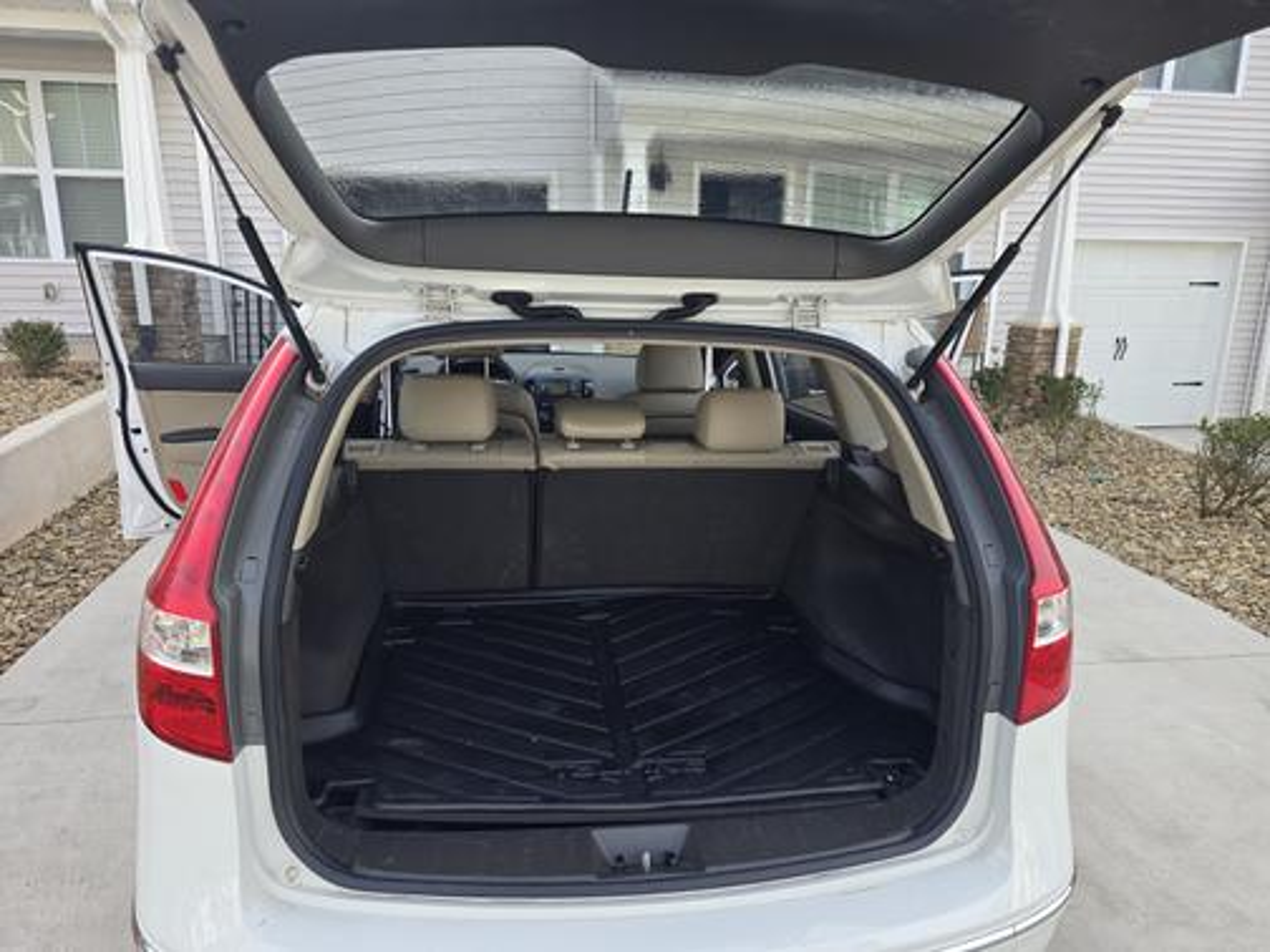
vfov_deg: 58.9
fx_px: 844
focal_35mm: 23
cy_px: 476
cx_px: 635
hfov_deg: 73.9
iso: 16
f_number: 1.7
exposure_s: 1/180
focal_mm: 6.3
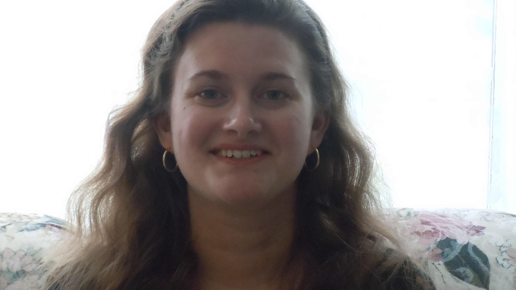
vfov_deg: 9.3
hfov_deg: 16.4
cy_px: 128
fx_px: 1792
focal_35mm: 131
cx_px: 258
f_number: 5.4
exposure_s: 1/50
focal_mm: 21.5
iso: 800
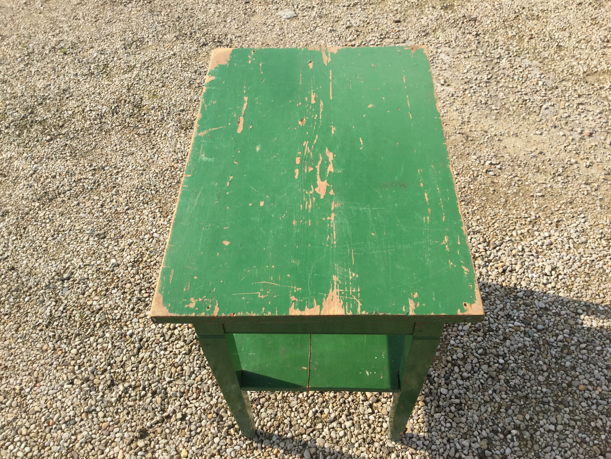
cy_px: 230
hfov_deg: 58.4
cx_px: 306
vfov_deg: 45.4
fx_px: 547
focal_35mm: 31
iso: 25
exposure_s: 1/905
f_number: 2.4
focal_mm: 3.3
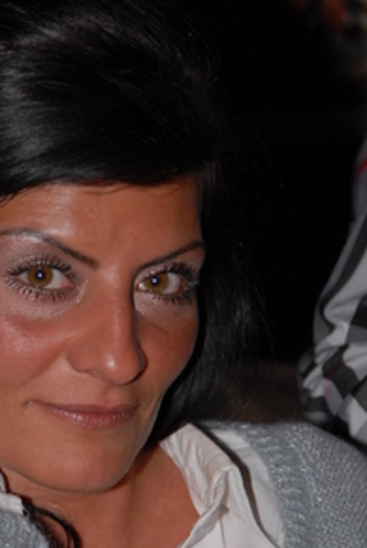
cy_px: 427
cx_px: 70
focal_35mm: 278
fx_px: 4236
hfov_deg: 5.0
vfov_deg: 7.4
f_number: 5.6
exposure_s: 1/60
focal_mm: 90
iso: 400
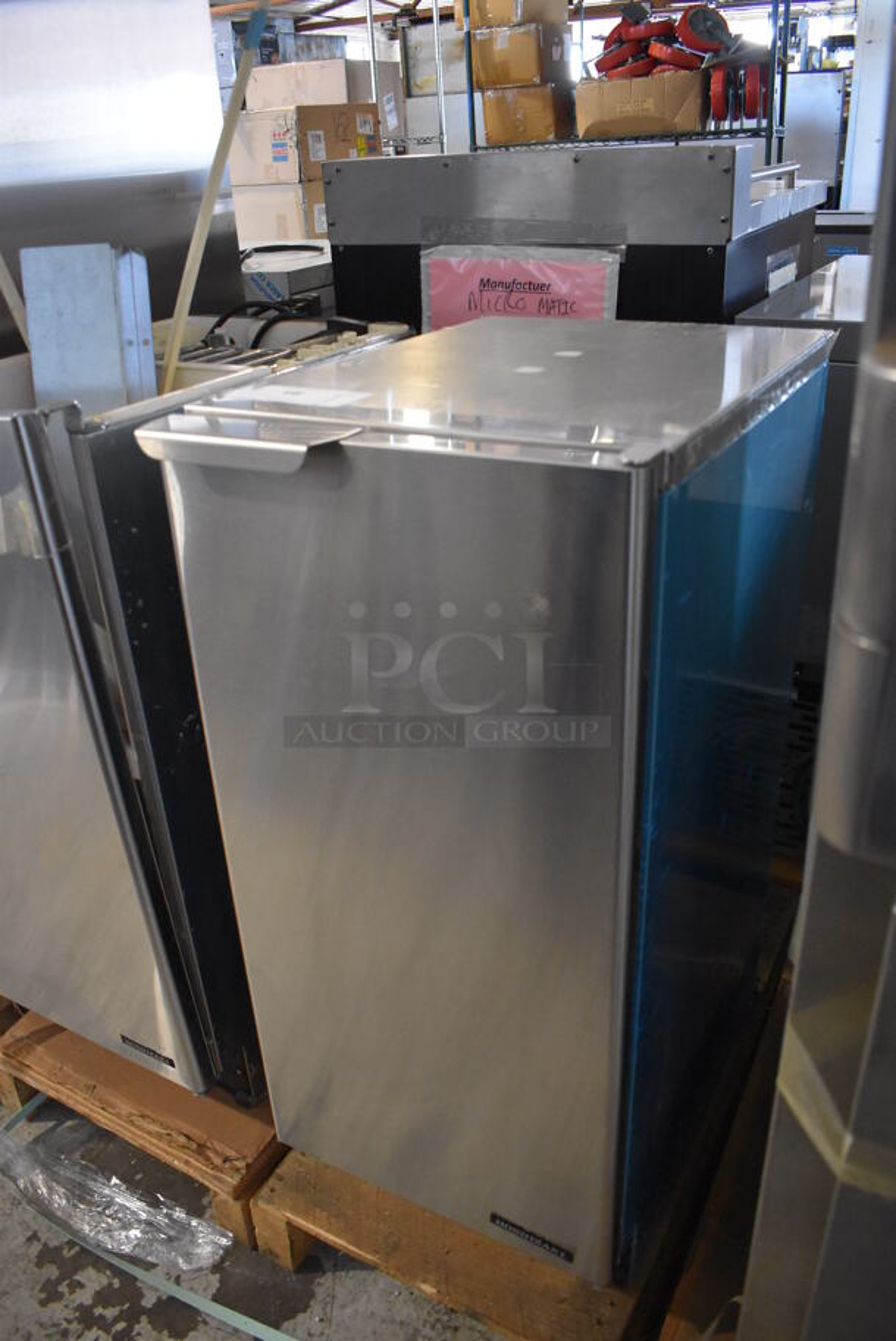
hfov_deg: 48.0
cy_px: 670
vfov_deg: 67.3
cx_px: 448
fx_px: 1006
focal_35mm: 27
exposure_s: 1/125
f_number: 3.5
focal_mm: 18
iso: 4000
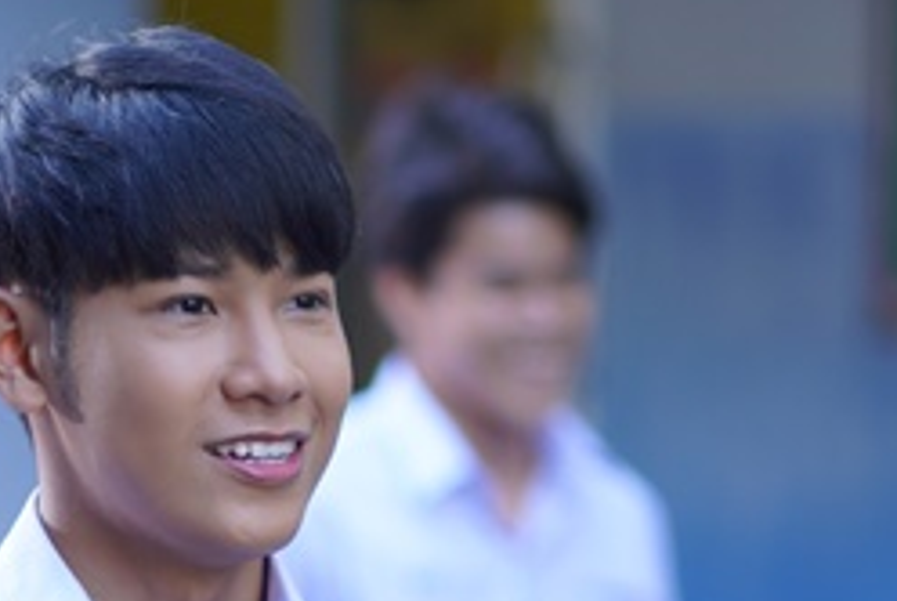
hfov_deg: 5.0
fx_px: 10243
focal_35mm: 411
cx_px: -65
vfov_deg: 3.3
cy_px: 896
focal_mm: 85
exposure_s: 1/250
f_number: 1.8
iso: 125
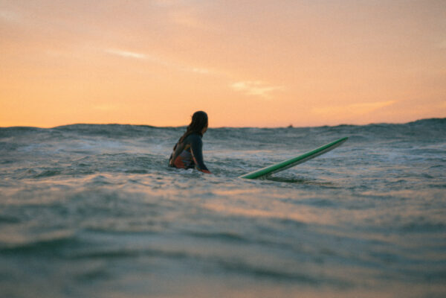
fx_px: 1053
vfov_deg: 16.1
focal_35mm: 85
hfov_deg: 23.9
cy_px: 149
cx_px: 223
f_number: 3.2
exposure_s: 1/800
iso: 640
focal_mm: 85
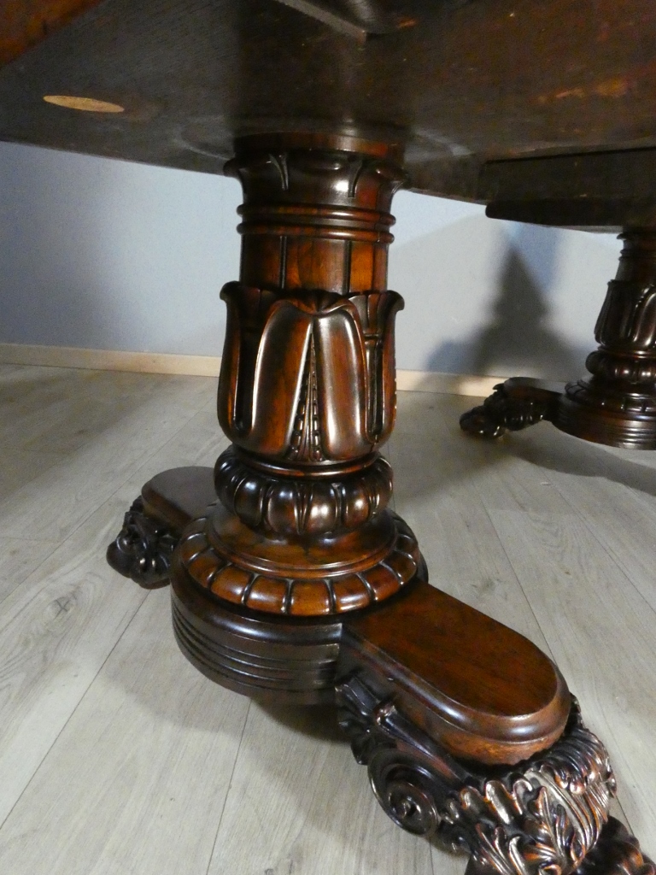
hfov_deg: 66.0
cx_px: 328
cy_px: 438
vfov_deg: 81.7
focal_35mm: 20
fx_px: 505
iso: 3200
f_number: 4.4
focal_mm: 3.6
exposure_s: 1/100
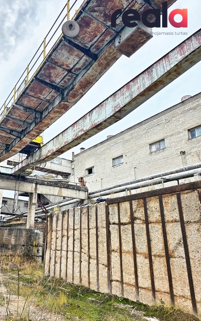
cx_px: 74
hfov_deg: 47.1
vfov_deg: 70.4
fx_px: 228
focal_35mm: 26
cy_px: 161
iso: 25
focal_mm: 6.3
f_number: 1.7
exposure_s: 1/359
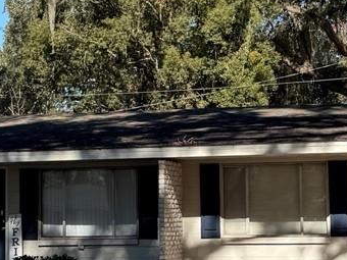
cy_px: 141
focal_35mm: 113
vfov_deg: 13.1
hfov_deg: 17.4
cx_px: 190
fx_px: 1133
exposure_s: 1/1770
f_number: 1.78
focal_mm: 6.76
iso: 80
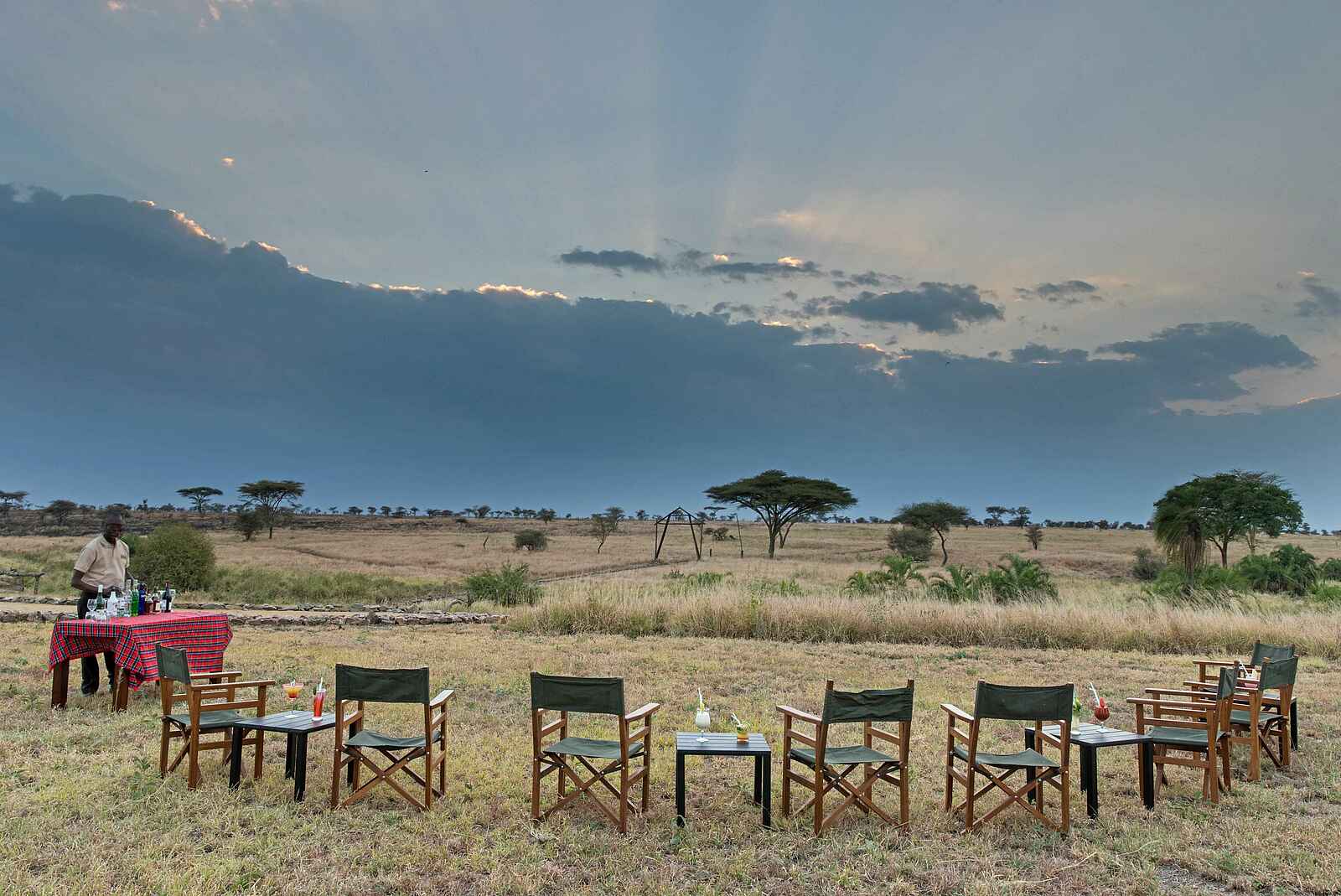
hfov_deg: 69.4
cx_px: 670
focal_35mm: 26
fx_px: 969
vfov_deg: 49.6
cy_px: 448
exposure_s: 1/100
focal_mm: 26
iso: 400
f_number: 10
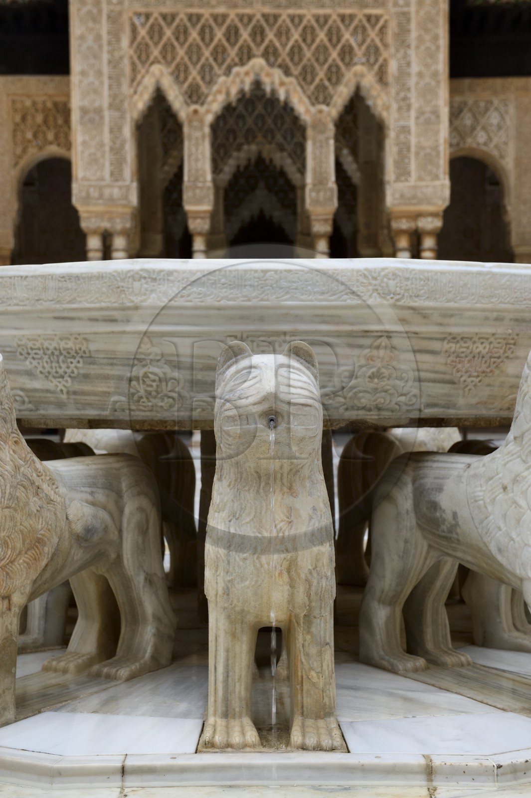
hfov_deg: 23.4
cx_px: 266
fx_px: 1285
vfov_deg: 34.5
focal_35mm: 58
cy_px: 399
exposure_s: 1/100
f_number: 5
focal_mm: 58
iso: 400
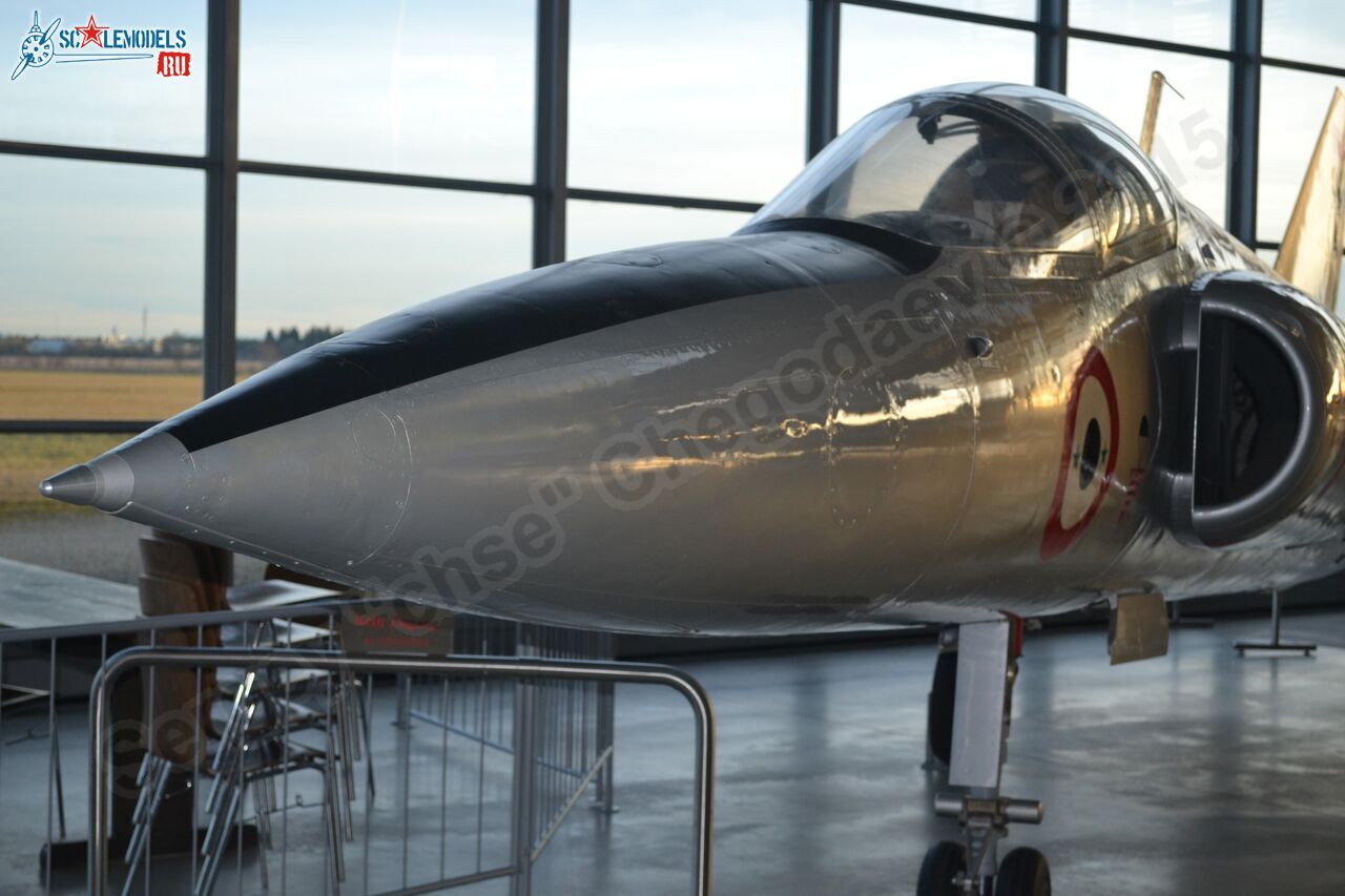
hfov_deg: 33.4
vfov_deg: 22.6
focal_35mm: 60
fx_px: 2241
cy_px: 448
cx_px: 672
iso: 400
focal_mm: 40
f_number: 5.3
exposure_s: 1/100
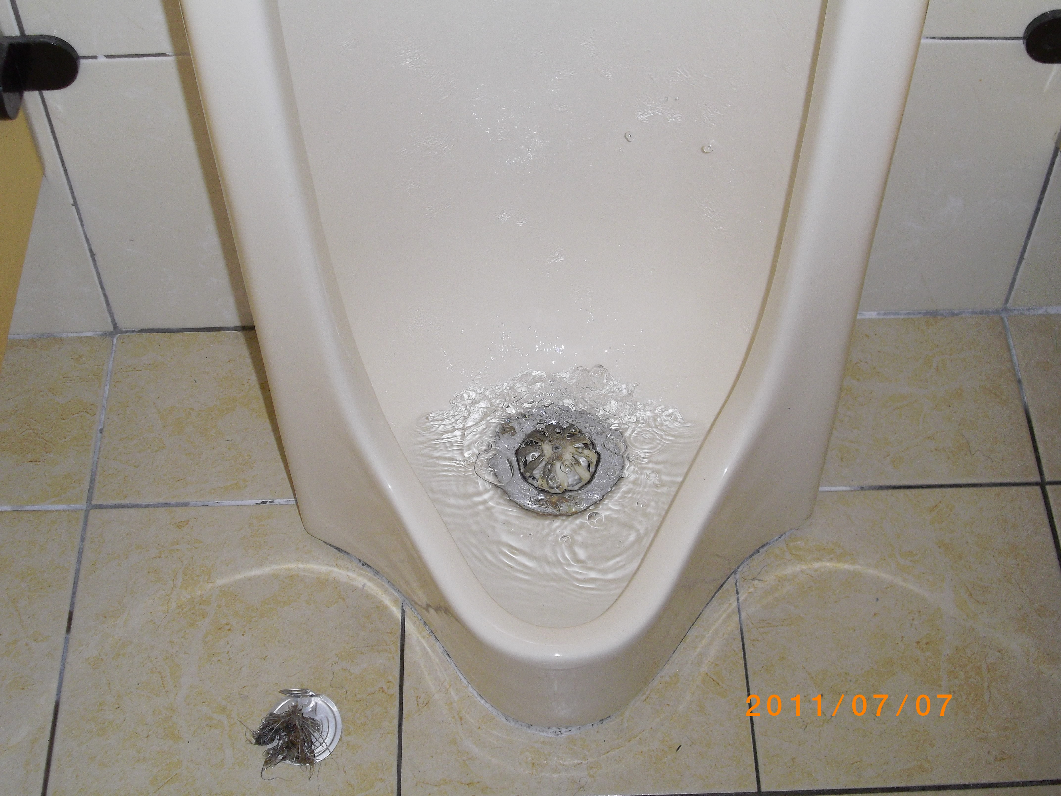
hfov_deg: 34.9
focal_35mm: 55
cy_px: 398
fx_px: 1686
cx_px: 530
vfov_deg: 26.6
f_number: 4.8
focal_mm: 9.8
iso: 100
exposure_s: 1/80
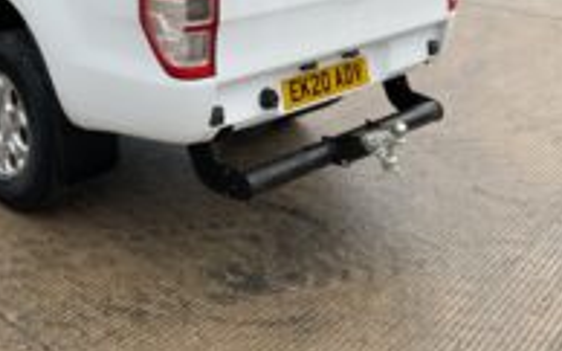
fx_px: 873
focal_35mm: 57
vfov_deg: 21.6
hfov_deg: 35.2
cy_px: -29
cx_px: 168
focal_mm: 3
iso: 16
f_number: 1.8
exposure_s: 1/454
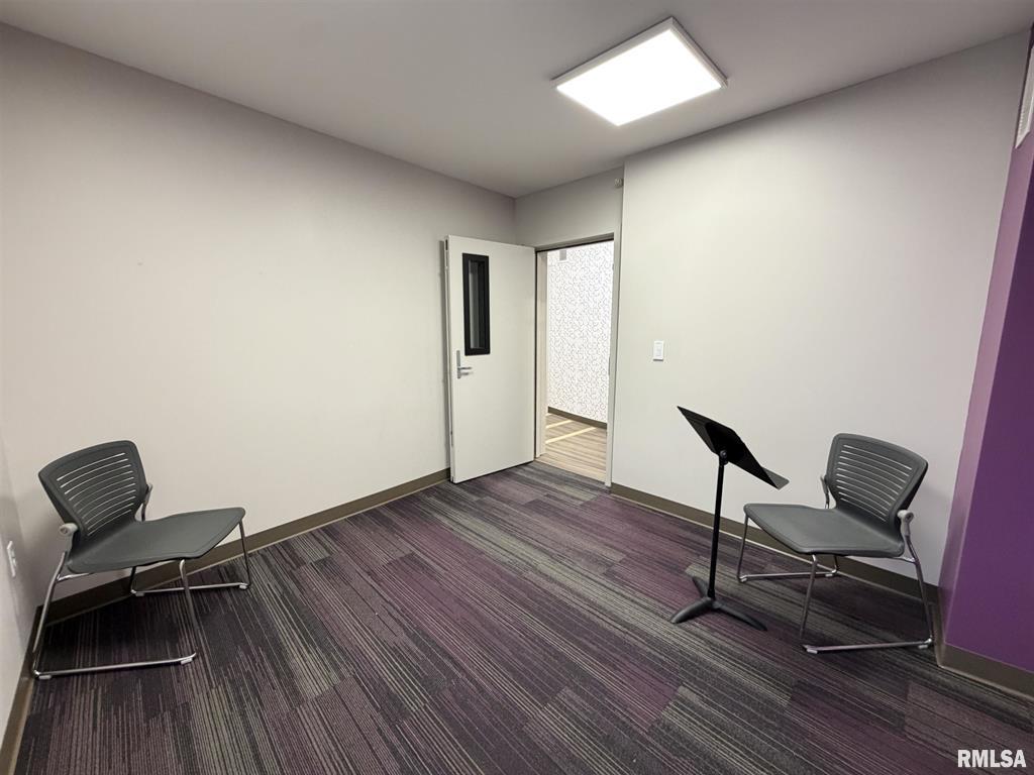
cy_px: 388
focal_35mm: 14
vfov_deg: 85.7
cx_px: 517
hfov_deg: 102.1
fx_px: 418
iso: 320
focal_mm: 2.22
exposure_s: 1/60
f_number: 2.2
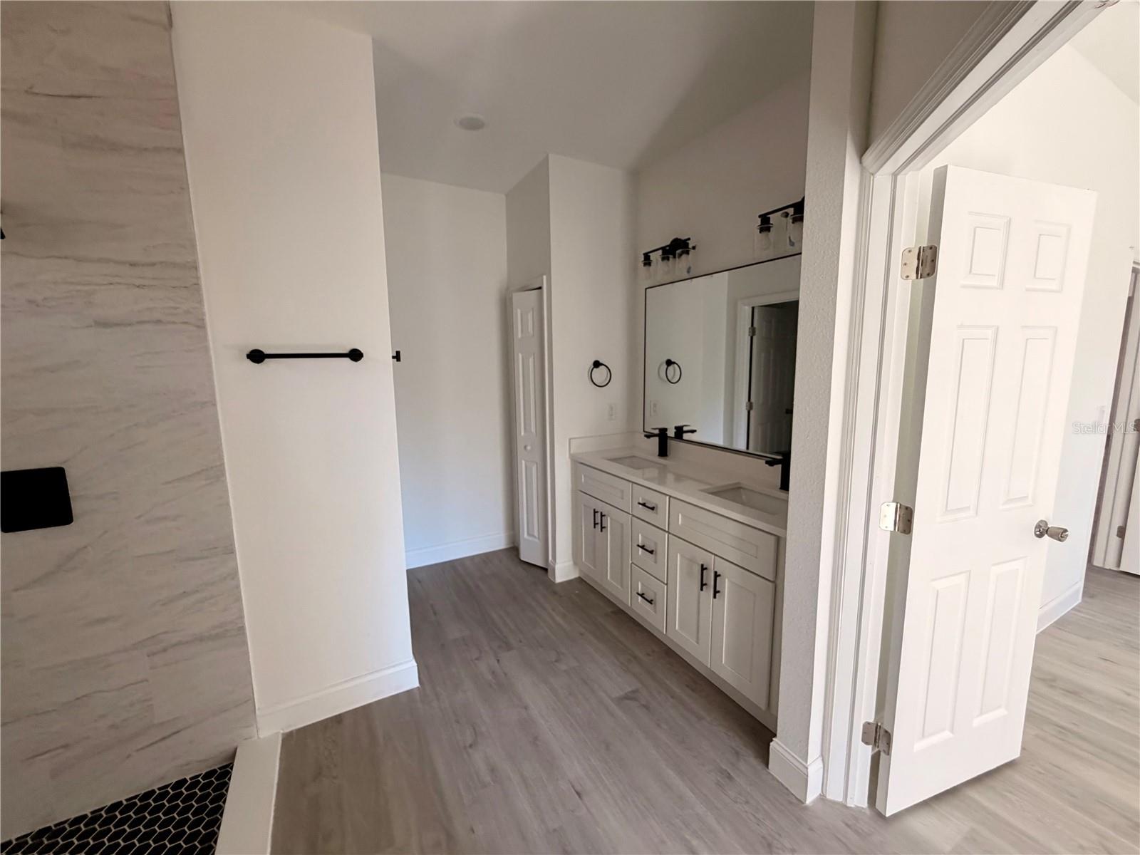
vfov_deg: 85.7
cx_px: 570
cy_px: 428
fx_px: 461
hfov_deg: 102.1
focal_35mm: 14
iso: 320
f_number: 2.2
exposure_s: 1/120
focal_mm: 2.22
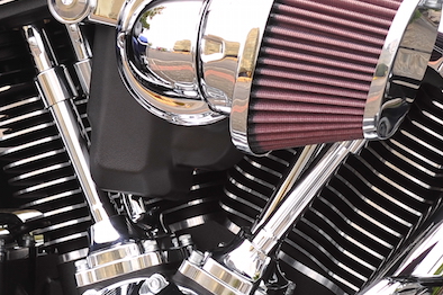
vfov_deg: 4.3
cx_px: 273
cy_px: 231
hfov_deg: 6.4
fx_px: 3934
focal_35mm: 320
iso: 100
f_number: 7.1
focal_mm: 90
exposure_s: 1/60
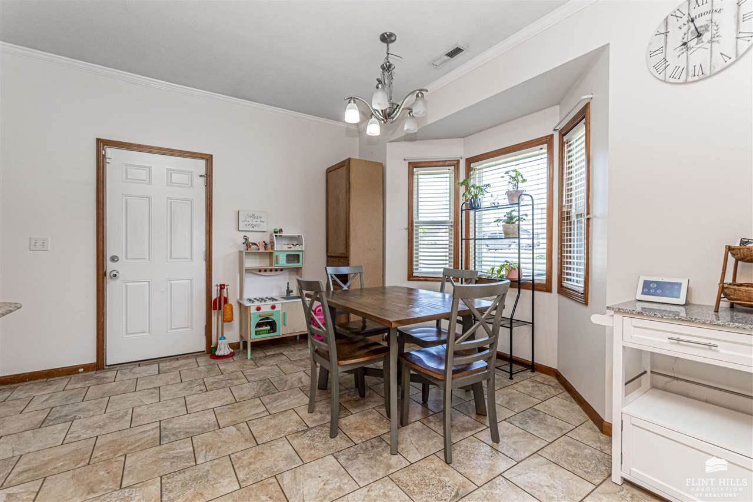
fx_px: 314
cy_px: 251
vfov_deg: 77.3
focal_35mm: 15
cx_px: 376
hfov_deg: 100.4
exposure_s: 1/60
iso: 800
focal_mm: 10
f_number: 10
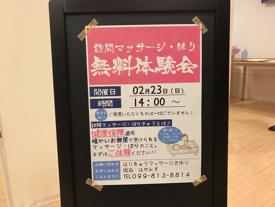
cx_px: 138
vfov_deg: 49.8
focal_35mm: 28
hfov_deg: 63.4
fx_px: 222
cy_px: 104
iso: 32
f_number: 1.8
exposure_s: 1/30
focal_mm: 3.99
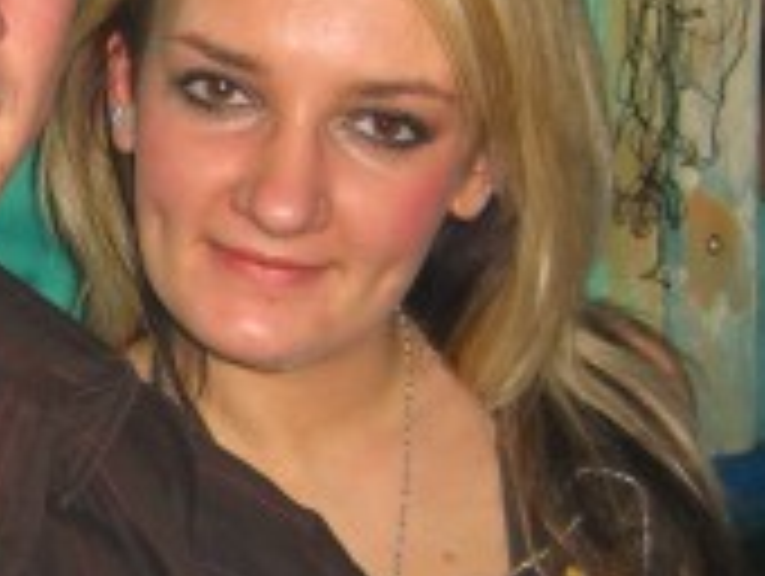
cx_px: -14
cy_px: 310
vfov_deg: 11.1
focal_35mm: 134
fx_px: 2966
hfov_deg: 14.4
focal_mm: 7.9
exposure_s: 1/60
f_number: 2.8
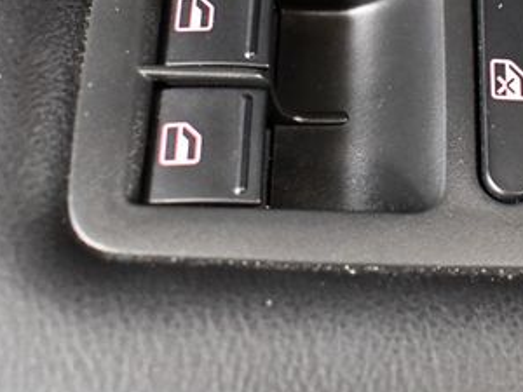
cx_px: 464
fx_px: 1118
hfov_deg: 25.6
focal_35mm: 74
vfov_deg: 19.7
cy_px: 89
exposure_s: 1/60
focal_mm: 18
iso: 7200
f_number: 3.5
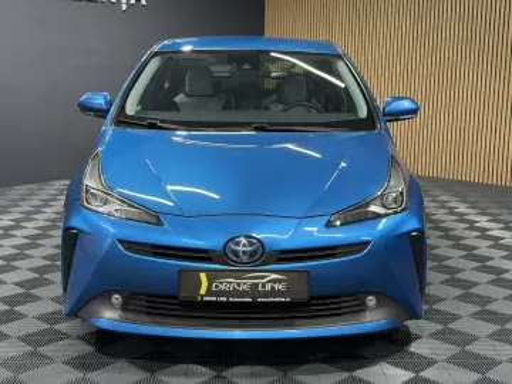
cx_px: 256
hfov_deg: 39.7
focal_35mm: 48
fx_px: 710
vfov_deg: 30.3
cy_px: 192
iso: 200
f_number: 1.78
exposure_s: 1/100
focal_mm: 6.76
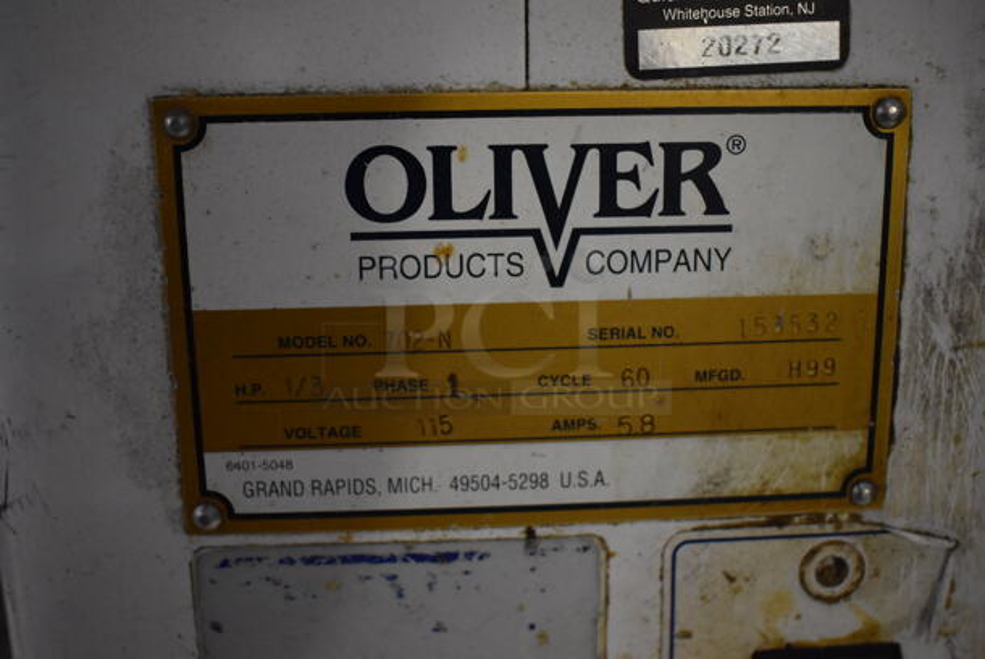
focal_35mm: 39
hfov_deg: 49.5
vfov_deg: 34.3
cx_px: 492
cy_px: 330
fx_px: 1068
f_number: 4
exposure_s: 1/50
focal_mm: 26
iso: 3200
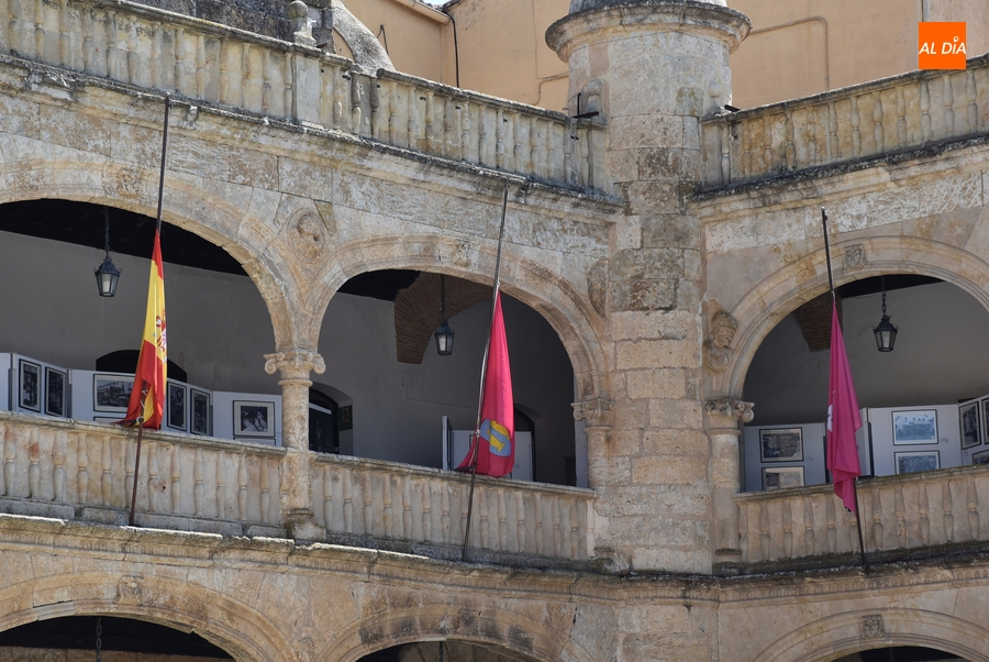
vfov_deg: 10.8
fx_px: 3506
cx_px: 494
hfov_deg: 16.1
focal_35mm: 128
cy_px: 331
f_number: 8
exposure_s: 1/250
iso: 220
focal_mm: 85
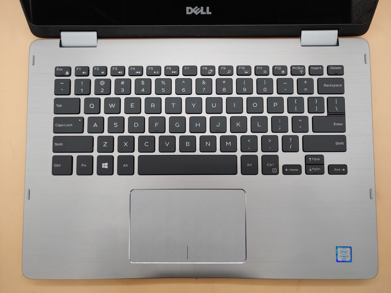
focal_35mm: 26
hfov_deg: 67.3
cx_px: 196
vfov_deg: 53.1
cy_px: 146
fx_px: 294
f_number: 1.8
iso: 50
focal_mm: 4.36
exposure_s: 1/60
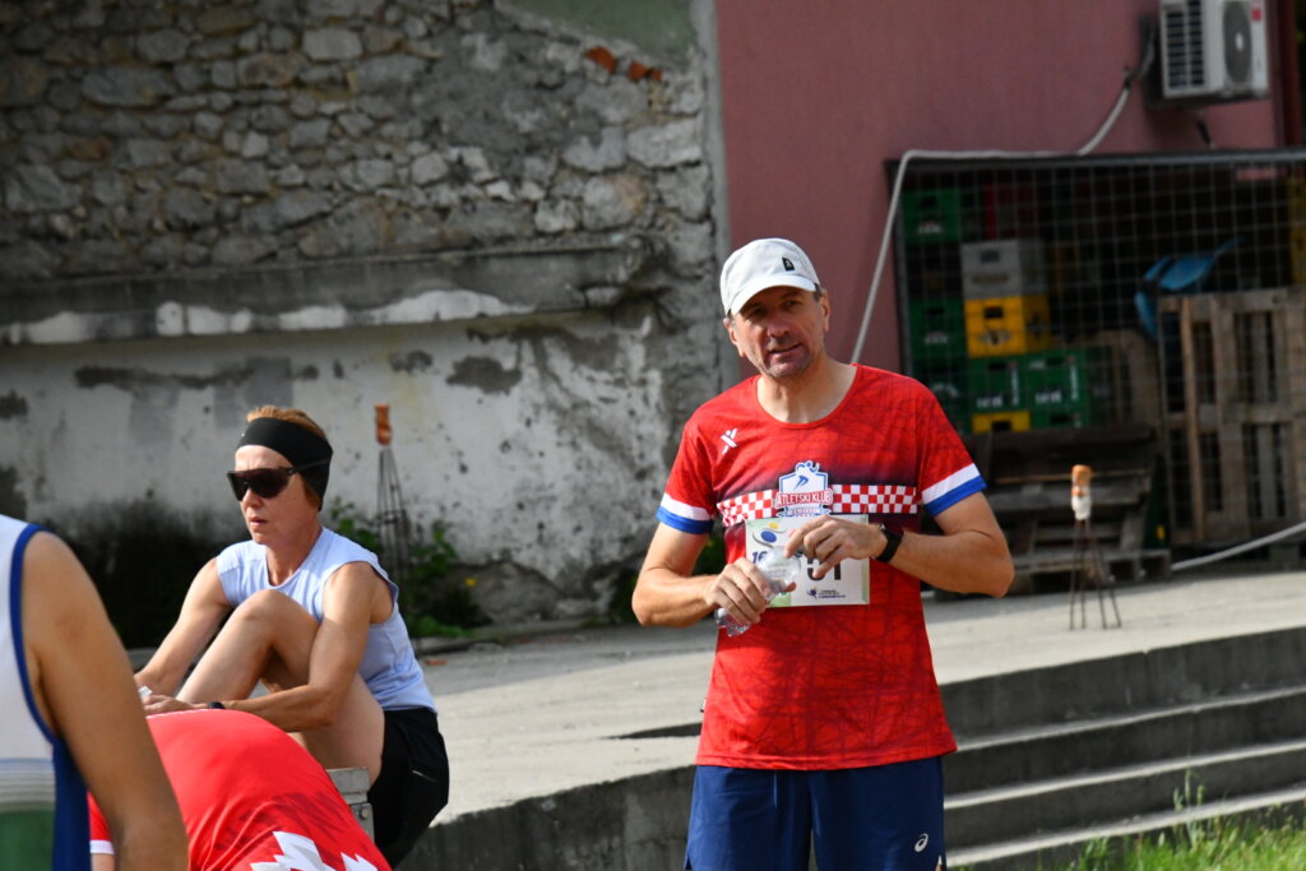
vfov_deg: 5.9
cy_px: 436
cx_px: 653
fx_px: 8417
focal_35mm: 232
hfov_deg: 8.9
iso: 3200
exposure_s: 1/5000
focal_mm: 155
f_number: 9
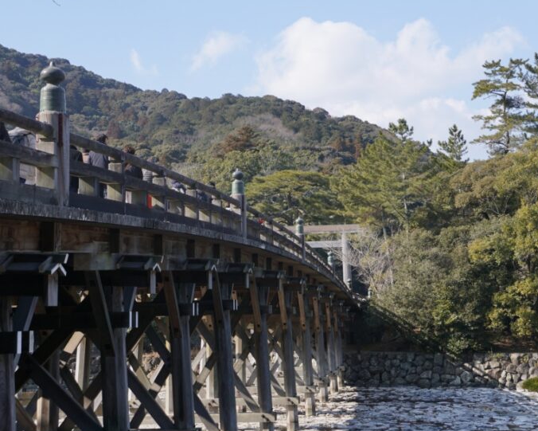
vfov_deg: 20.5
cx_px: 331
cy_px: 215
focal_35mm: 75
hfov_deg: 25.4
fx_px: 1190
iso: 100
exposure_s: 1/200
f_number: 7.1
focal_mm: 35
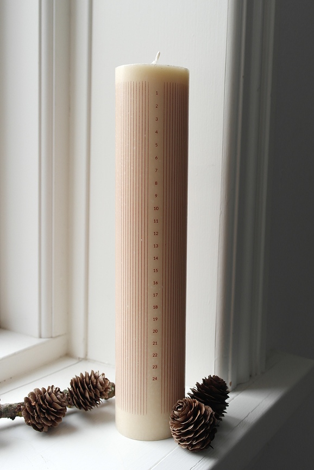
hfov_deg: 43.6
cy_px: 235
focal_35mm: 30
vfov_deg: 61.9
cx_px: 157
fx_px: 392
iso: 400
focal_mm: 20
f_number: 5
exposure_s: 1/40
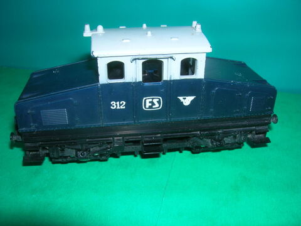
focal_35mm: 34
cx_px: 150
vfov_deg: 41.8
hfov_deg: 54.0
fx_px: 296
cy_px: 113
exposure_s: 1/60.1
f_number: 4.9
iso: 50
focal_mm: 5.7
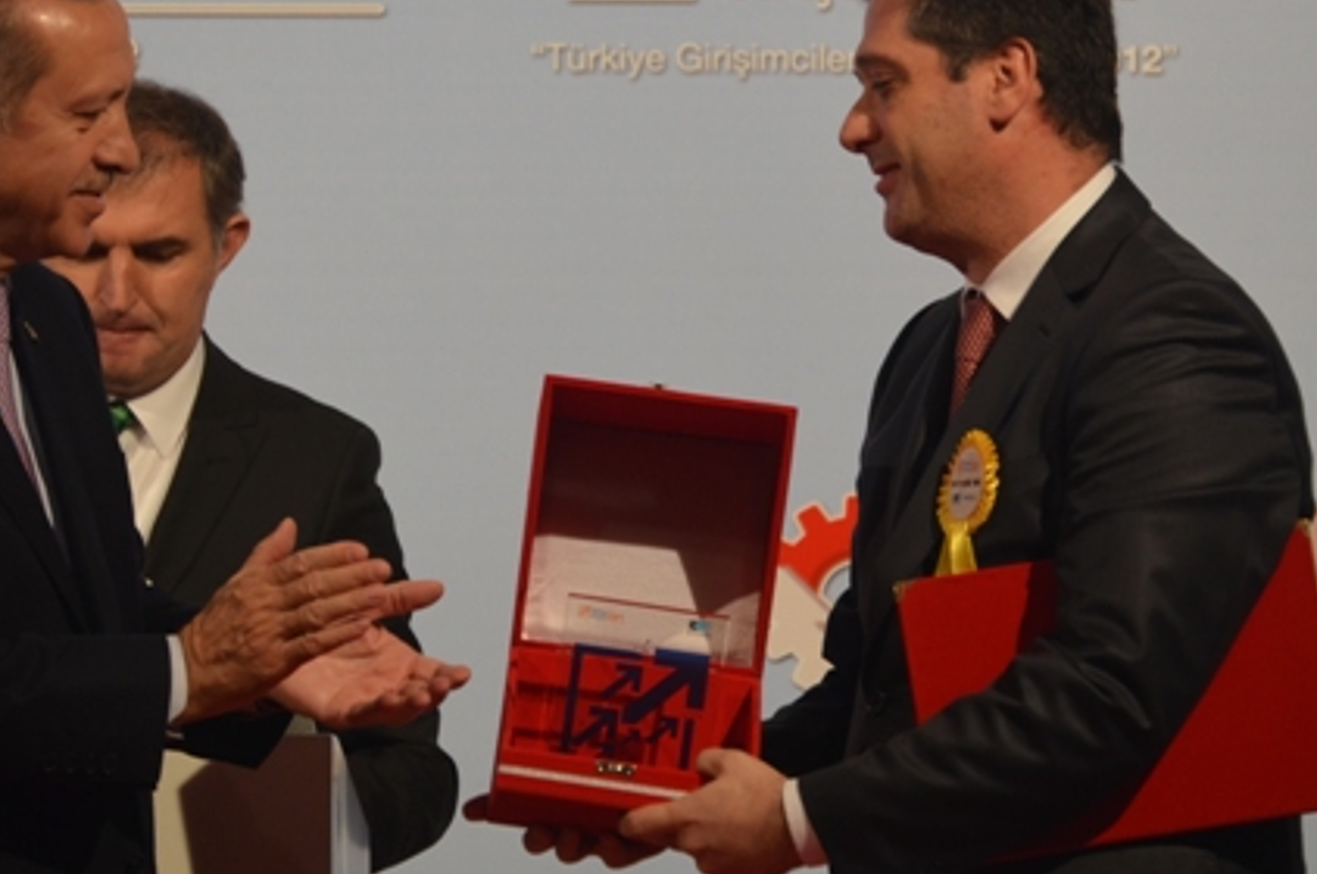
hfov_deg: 6.1
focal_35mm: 341
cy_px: 328
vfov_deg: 4.0
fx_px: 12456
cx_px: 733
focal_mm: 120
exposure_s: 1/250
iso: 500
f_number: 4.8
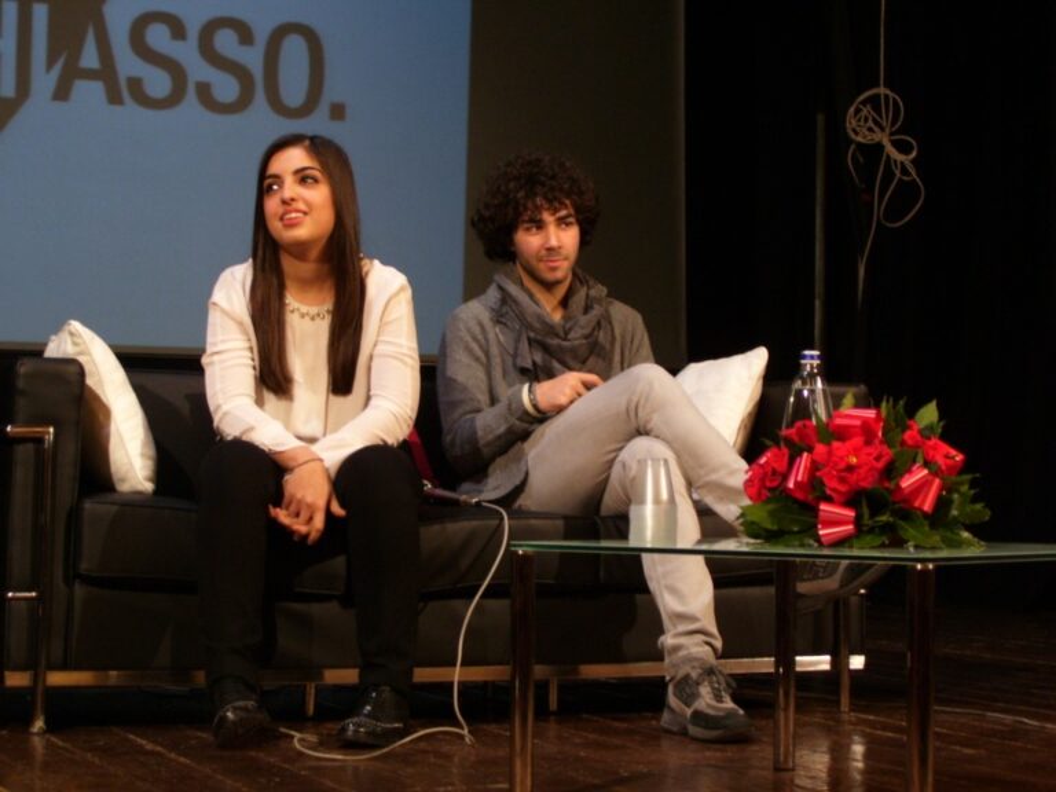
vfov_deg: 17.0
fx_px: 2654
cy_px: 396
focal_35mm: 87
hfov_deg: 22.5
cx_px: 528
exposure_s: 1/8
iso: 160
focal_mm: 14.3
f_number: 4.3
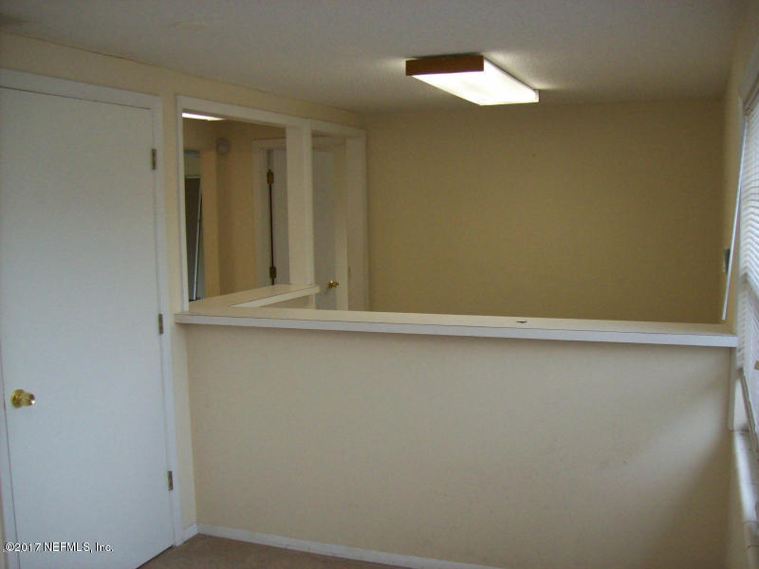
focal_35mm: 36
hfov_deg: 51.4
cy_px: 284
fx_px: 789
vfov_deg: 39.7
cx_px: 380
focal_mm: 6
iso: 200
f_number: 2.7
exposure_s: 1/64
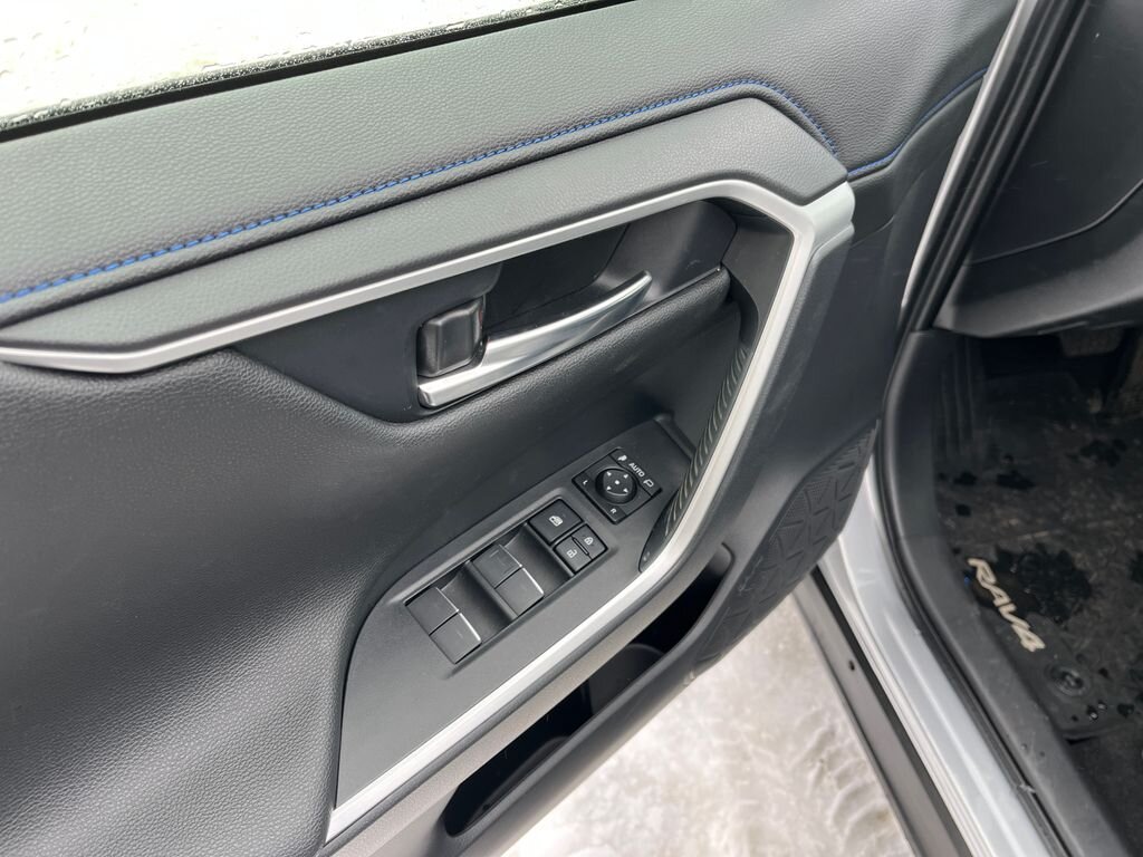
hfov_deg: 67.3
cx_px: 572
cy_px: 428
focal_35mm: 26
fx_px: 859
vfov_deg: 53.1
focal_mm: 5.1
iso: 80
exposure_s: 1/121
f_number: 1.6
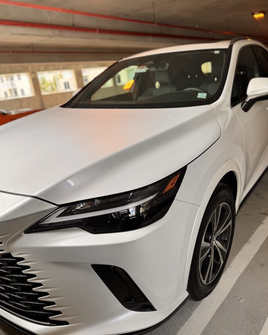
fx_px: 258
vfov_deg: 66.0
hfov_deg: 54.9
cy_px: 177
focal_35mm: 26
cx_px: 129
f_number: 1.78
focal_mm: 6.76
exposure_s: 1/325
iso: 80
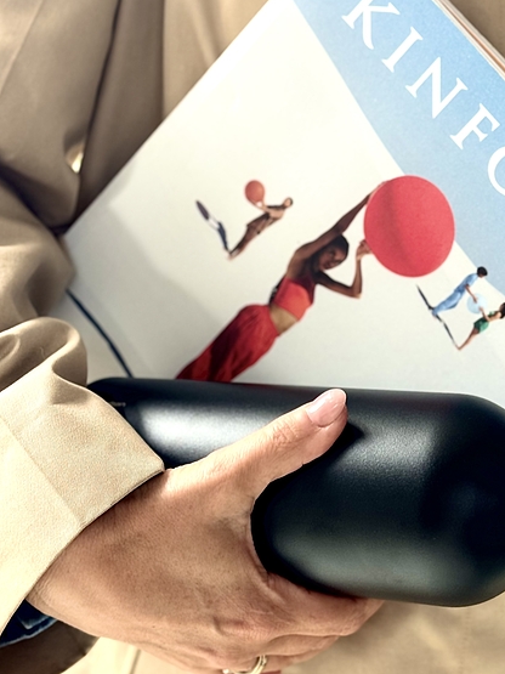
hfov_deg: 19.5
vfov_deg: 25.9
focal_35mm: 75
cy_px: 269
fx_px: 1459
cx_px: 382
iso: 125
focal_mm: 6.76
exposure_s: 1/60
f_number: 1.78
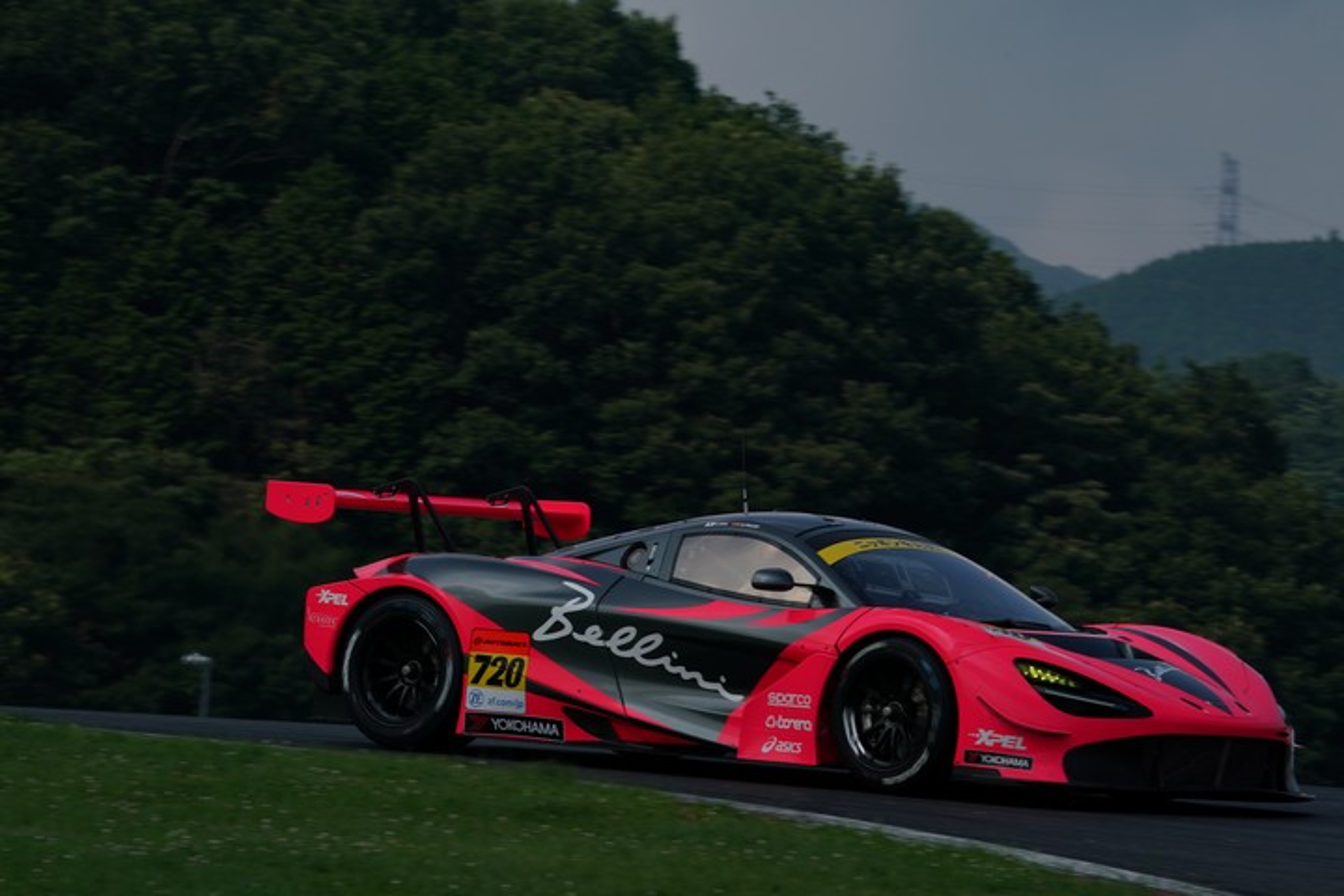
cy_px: 448
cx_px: 672
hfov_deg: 9.4
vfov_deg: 6.2
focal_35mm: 220
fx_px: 8213
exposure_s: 1/400
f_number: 16
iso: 200
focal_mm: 220
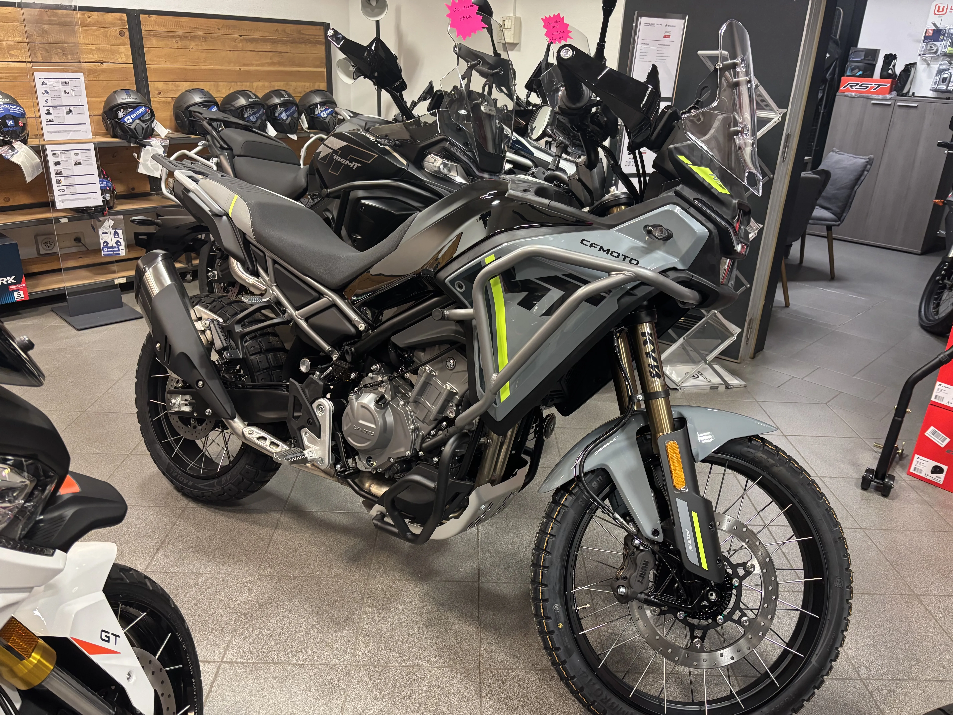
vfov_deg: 53.1
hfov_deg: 67.3
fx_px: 716
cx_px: 476
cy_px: 358
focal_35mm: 26
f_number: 1.6
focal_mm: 5.96
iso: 400
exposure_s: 1/50
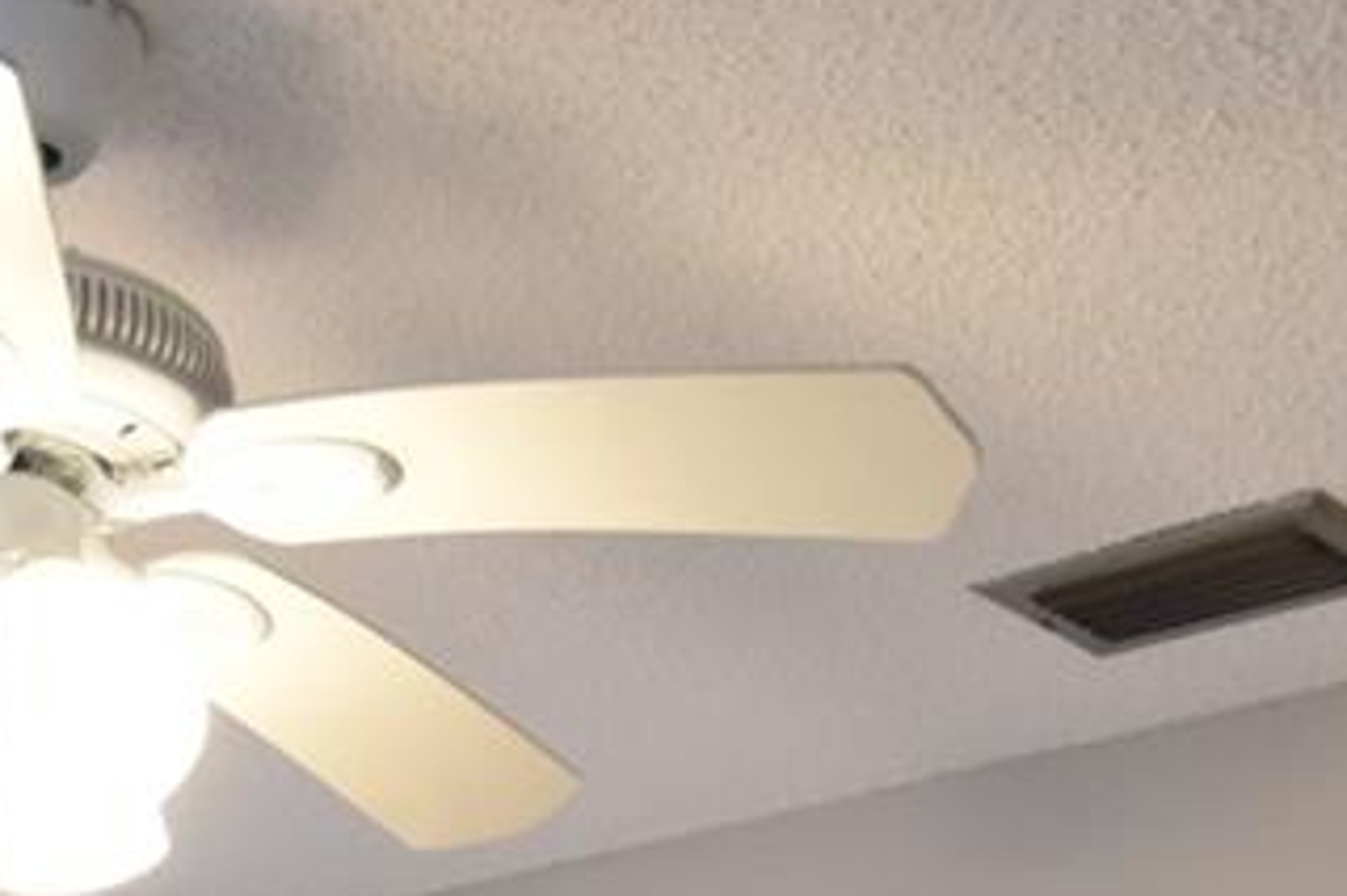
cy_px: 1813
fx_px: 2805
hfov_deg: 26.6
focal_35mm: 75
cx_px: 316
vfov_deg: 14.8
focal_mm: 10
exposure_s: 1/90
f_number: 3.5
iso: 800
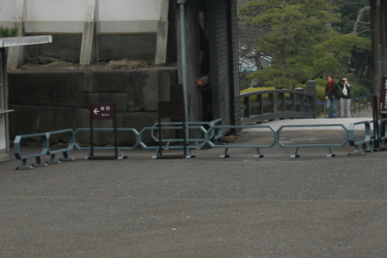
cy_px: 47
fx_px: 1343
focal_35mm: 125
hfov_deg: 16.4
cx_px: 254
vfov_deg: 10.9
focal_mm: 38
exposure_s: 1/125
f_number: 6.3
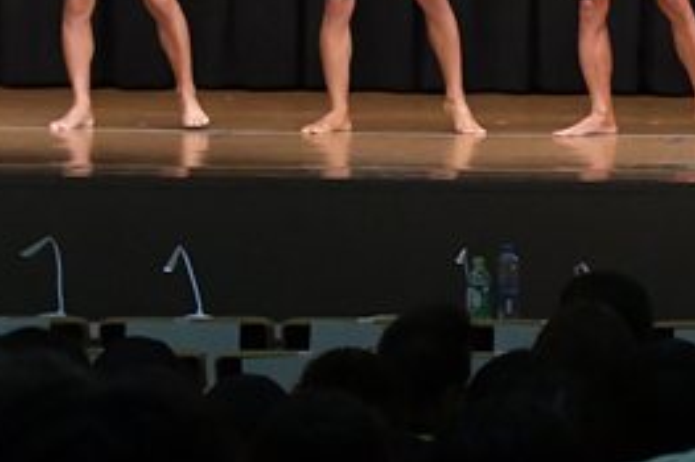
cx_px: 752
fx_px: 5286
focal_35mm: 274
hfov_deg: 7.5
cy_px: -100
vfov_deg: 5.0
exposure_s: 1/400
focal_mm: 62
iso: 6400
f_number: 5.6
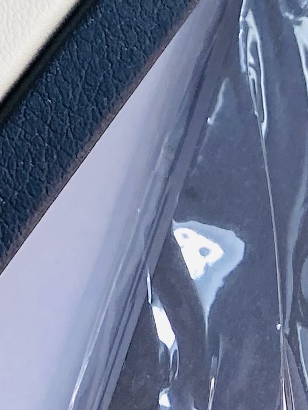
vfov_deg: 11.5
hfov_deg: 10.1
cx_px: -337
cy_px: -646
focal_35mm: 134
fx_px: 1589
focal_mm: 4.25
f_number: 1.8
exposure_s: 1/100
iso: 80
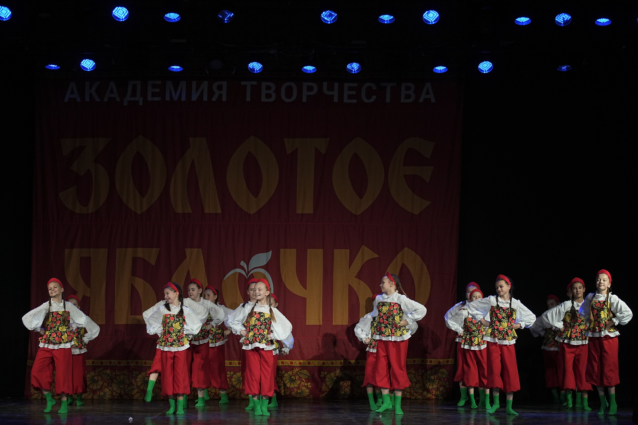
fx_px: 1613
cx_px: 319
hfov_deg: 22.4
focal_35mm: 91
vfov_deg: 15.0
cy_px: 212
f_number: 4
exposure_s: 1/400
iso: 2000
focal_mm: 91
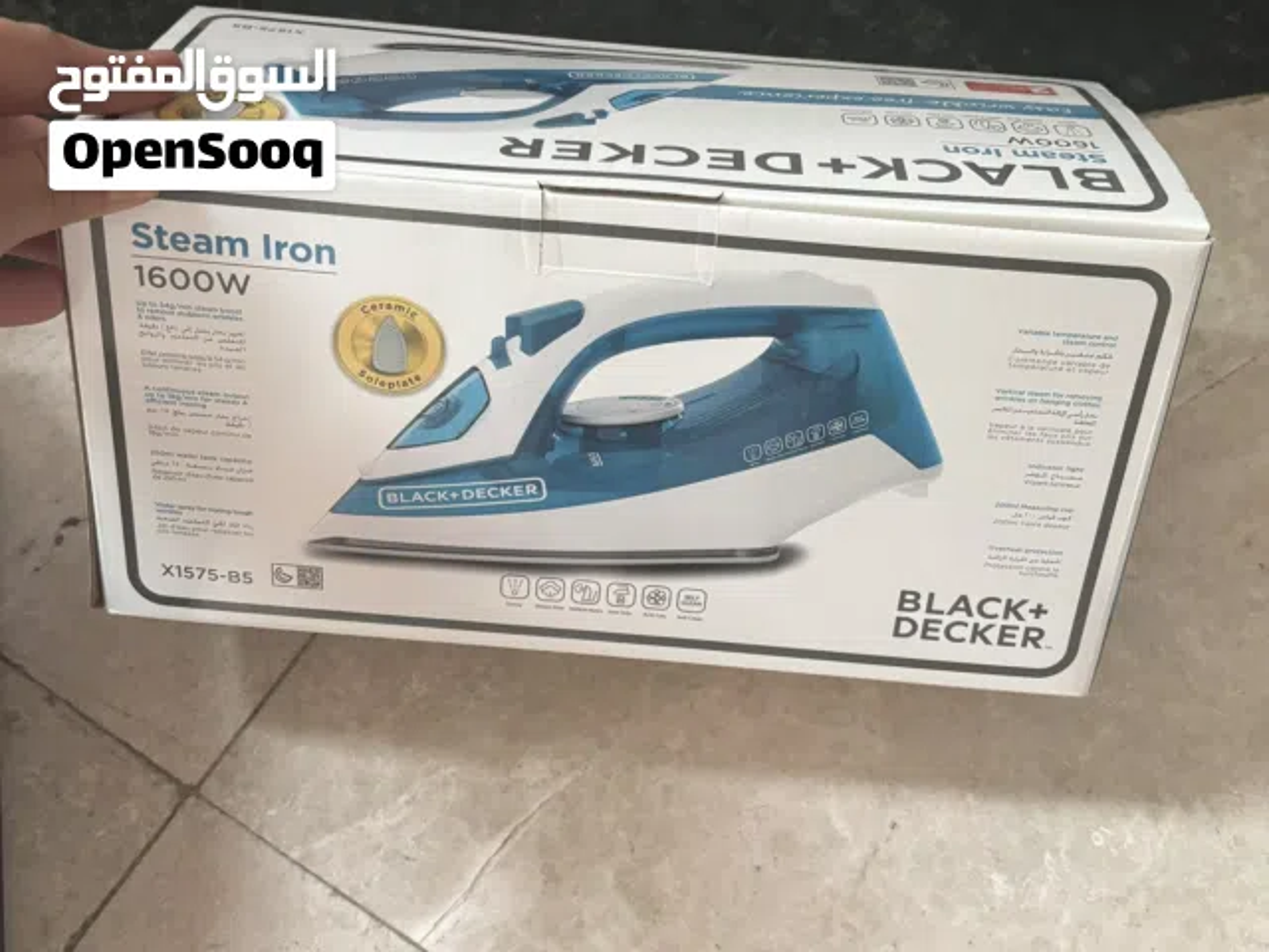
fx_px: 953
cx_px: 634
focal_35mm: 26
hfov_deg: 67.3
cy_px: 476
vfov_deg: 53.1
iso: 400
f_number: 1.6
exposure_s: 1/60
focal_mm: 5.96
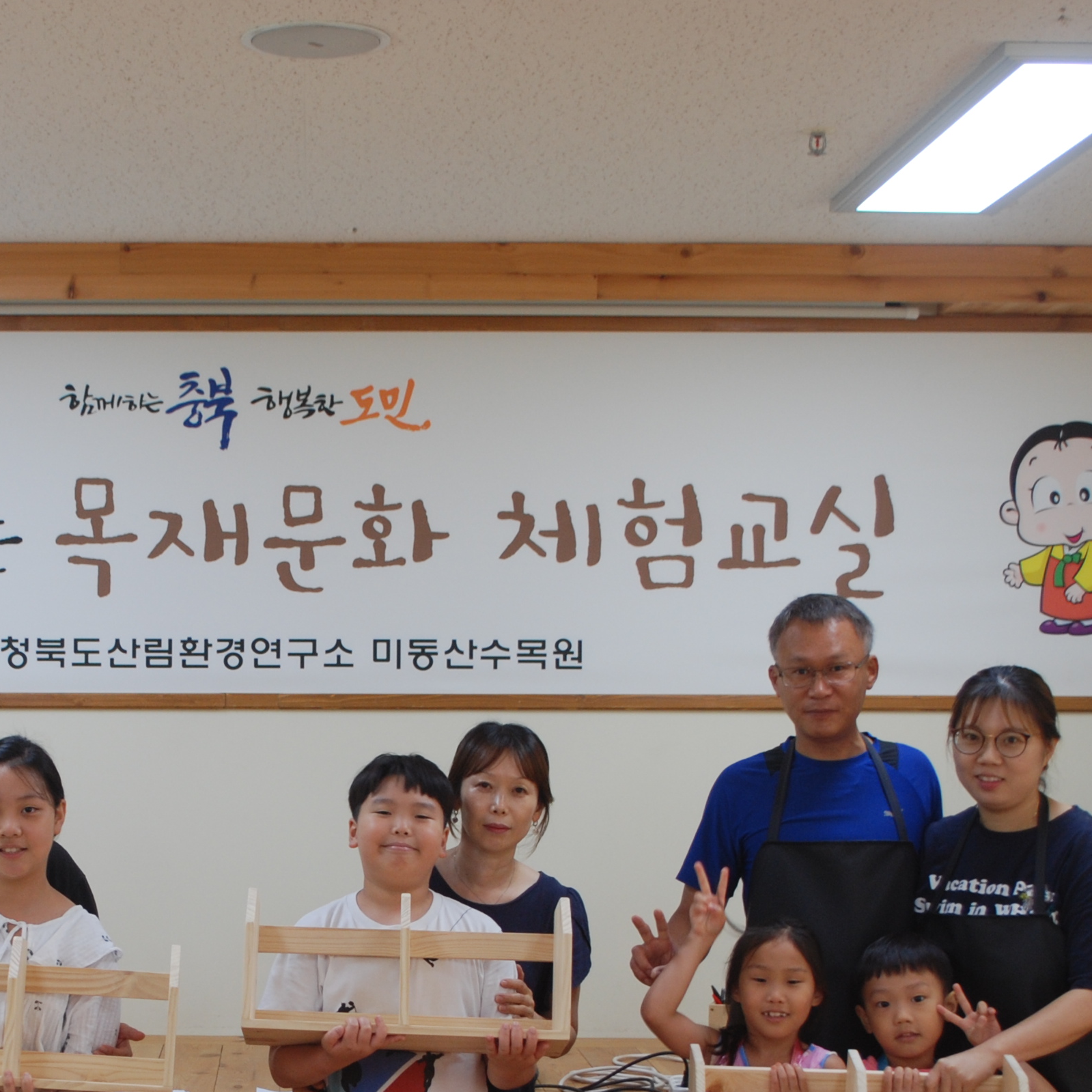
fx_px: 2427
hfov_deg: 24.9
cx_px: 221
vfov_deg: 25.0
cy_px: 847
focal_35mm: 68
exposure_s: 1/30
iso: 220
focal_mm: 22
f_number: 4
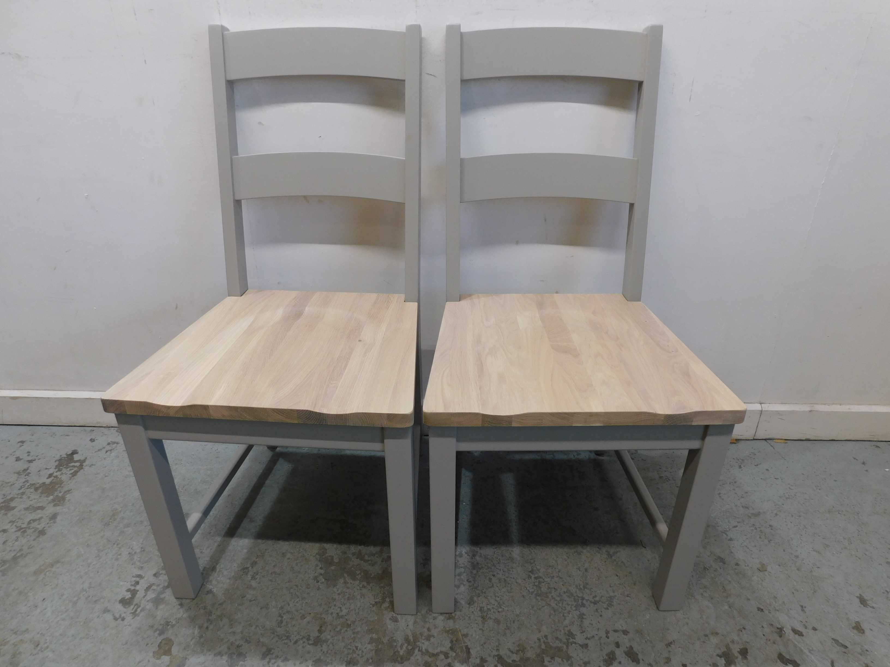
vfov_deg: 58.9
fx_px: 591
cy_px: 334
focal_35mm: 23
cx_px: 445
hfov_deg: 73.9
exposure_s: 1/40
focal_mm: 4
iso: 125
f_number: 3
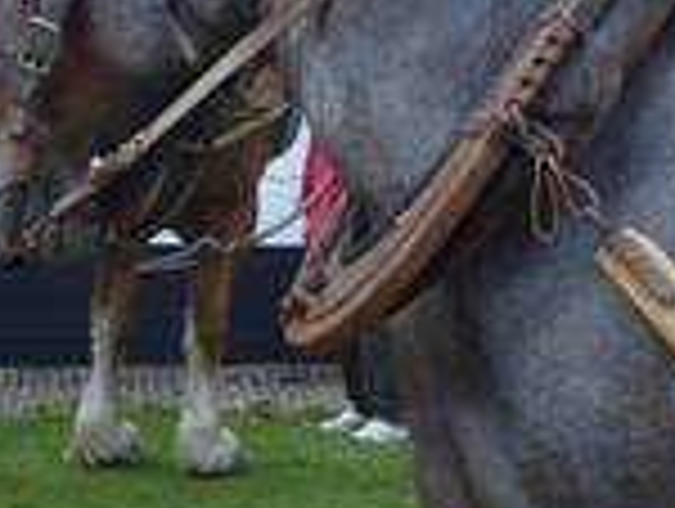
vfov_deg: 11.2
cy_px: 72
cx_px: 792
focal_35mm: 132
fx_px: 2578
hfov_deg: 14.5
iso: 100
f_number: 3.5
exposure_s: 1/100
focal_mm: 5.8
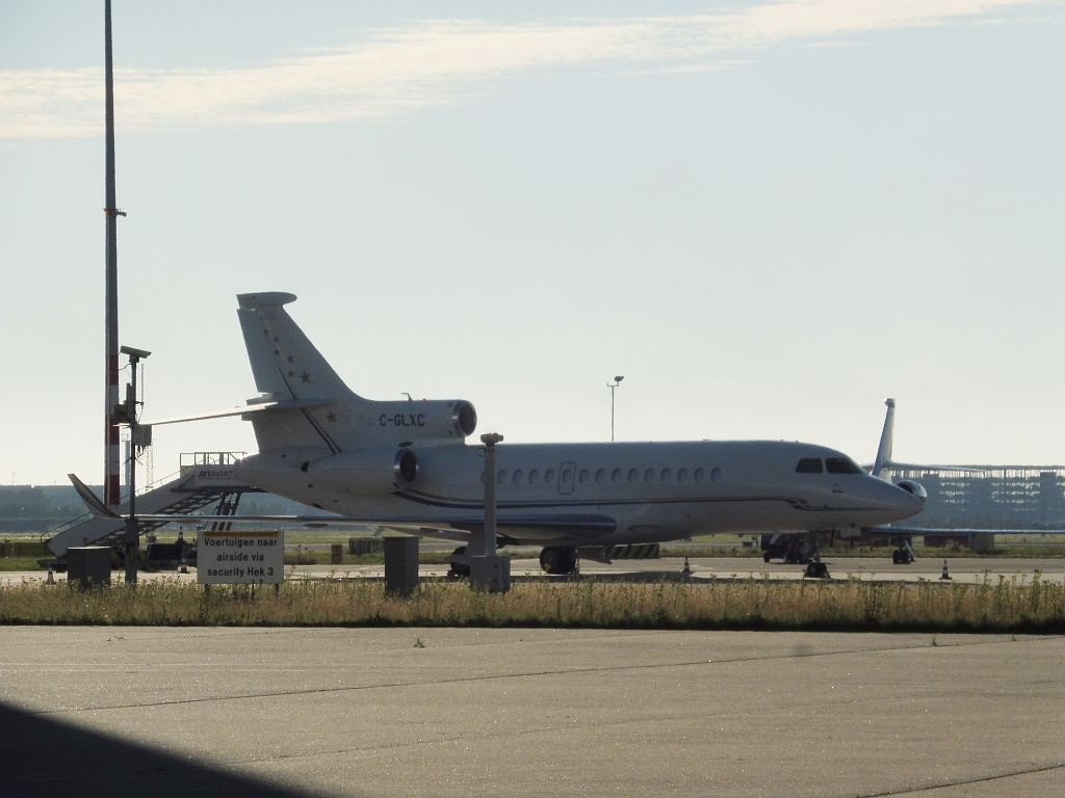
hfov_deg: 6.9
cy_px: 399
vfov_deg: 5.1
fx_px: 8891
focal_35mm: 289
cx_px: 532
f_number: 7.1
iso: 100
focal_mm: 51.5
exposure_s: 1/1300
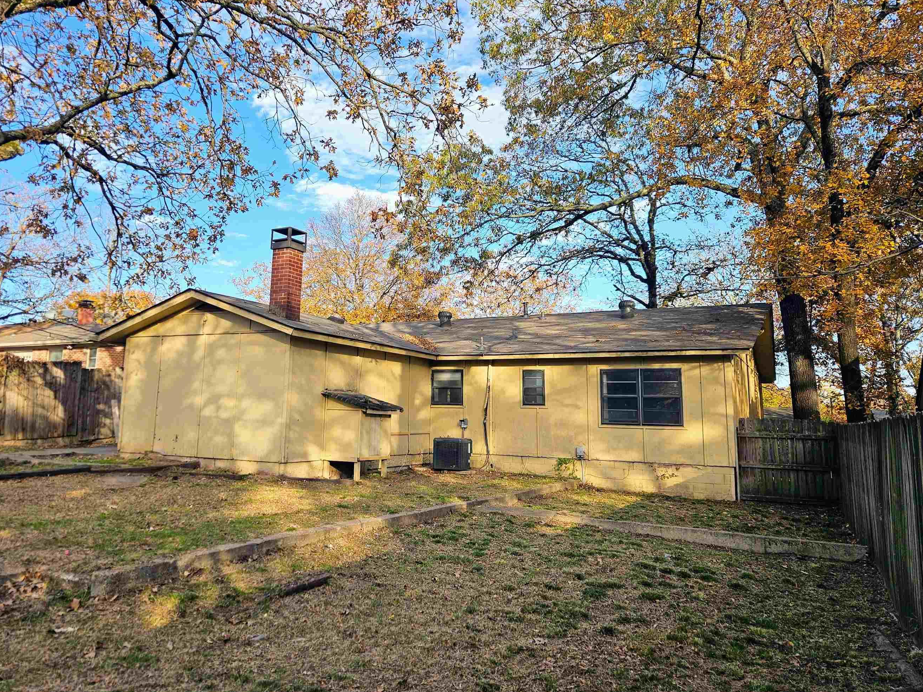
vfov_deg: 51.2
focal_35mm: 27
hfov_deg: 65.1
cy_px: 302
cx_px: 405
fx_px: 720
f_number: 1.8
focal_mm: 5.4
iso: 25
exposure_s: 1/601
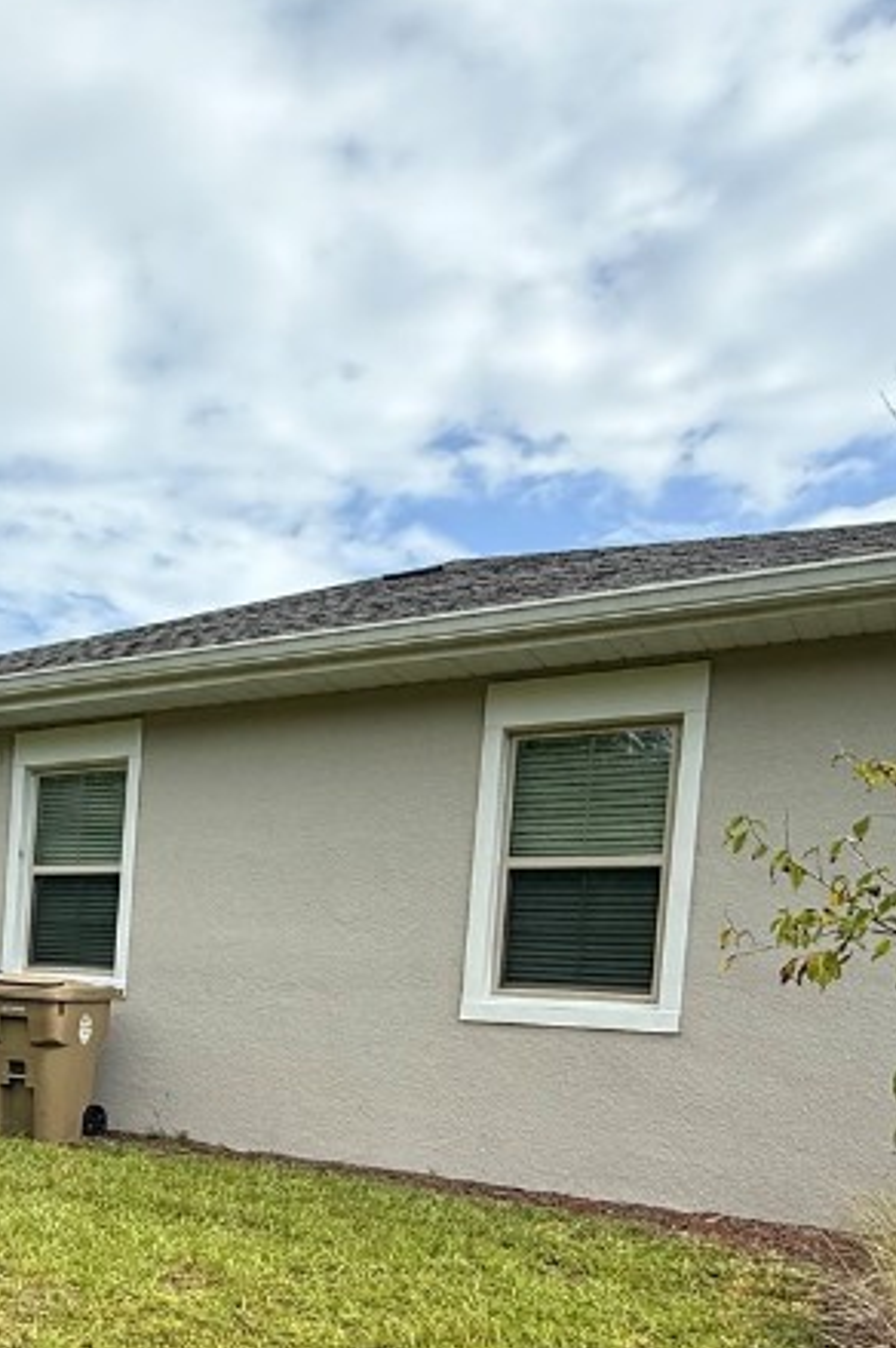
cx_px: 31
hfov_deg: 35.6
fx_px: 1271
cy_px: 1041
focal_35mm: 34
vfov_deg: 52.9
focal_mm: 2.22
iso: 64
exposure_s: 1/1464
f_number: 2.2
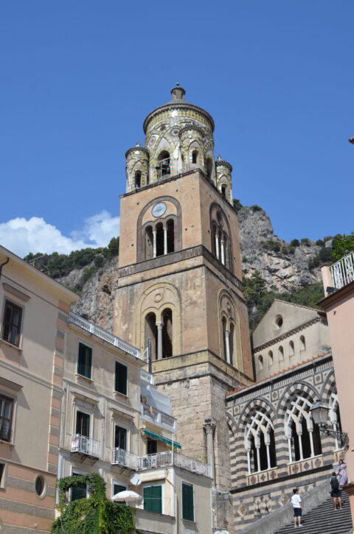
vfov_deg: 46.5
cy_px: 267
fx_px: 622
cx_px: 177
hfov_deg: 31.7
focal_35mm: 42
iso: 200
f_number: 8
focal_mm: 28
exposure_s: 1/250
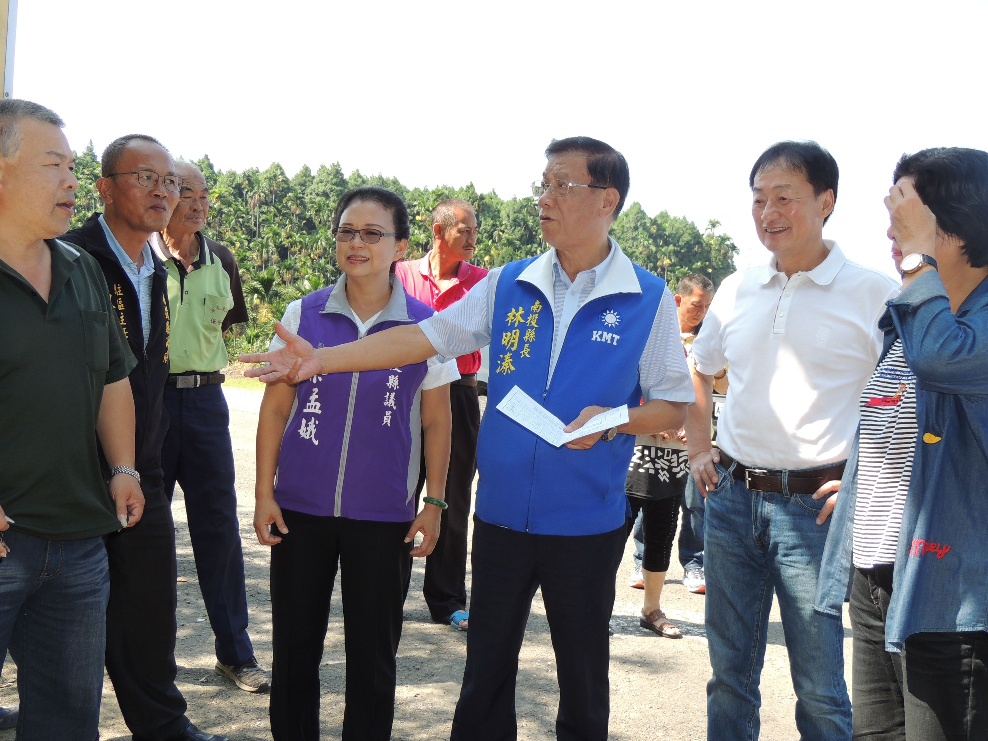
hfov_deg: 46.8
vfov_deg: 36.0
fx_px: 1142
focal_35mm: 40
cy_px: 370
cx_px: 494
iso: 100
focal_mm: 7.1
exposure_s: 1/250
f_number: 3.3
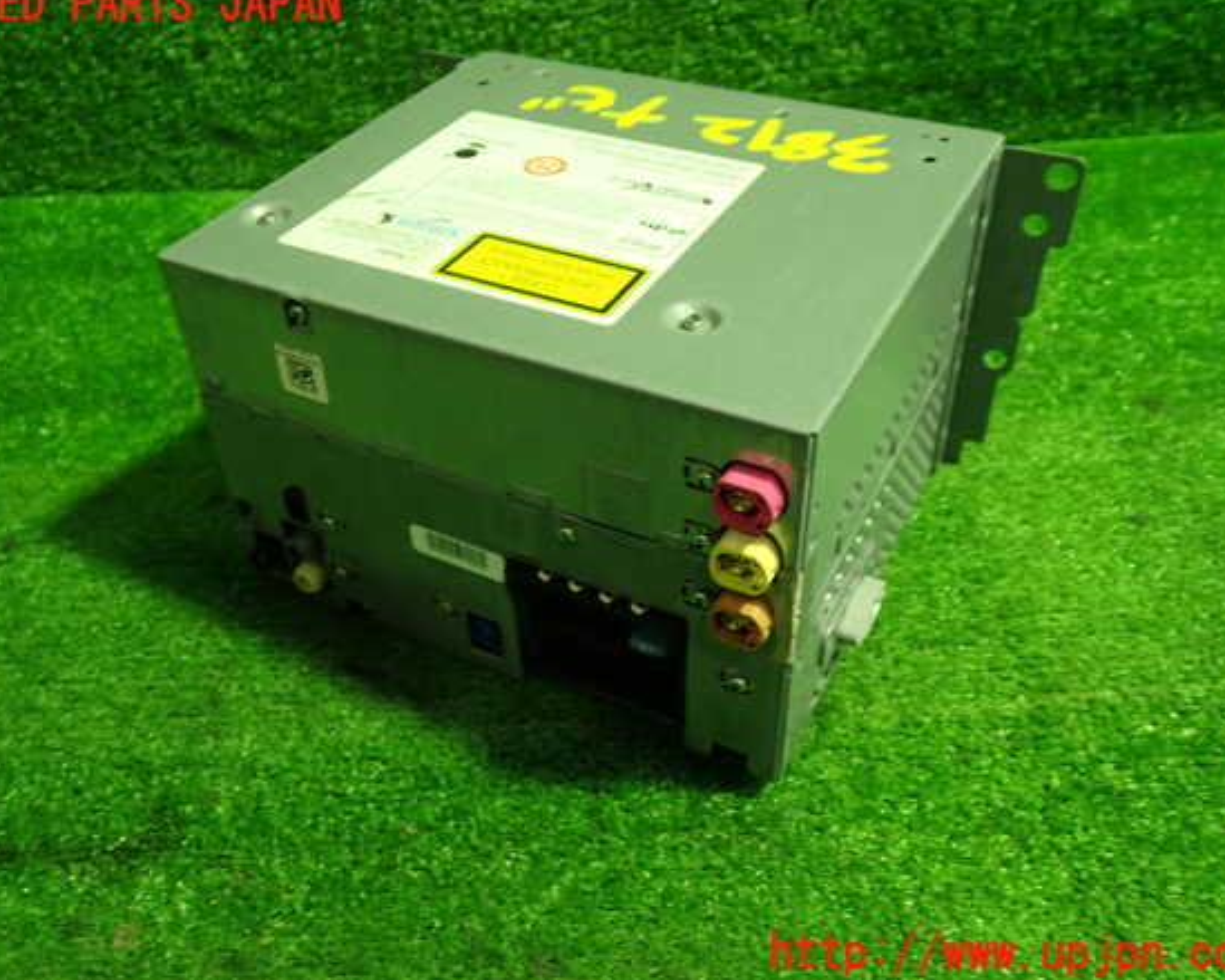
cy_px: 480
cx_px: 605
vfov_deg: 45.8
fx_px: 1160
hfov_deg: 55.7
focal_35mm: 32
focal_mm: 5.4
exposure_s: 1/30
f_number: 2.3
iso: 320
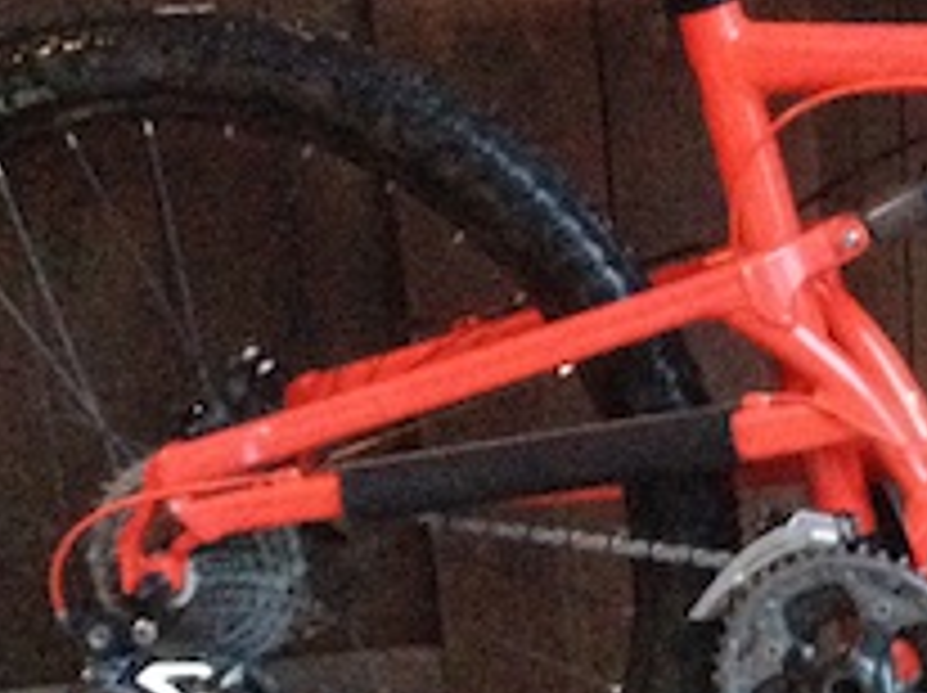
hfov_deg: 13.9
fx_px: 3638
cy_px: 310
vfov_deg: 10.9
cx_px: 1269
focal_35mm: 136
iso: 800
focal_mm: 4.28
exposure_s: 1/15
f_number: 2.4
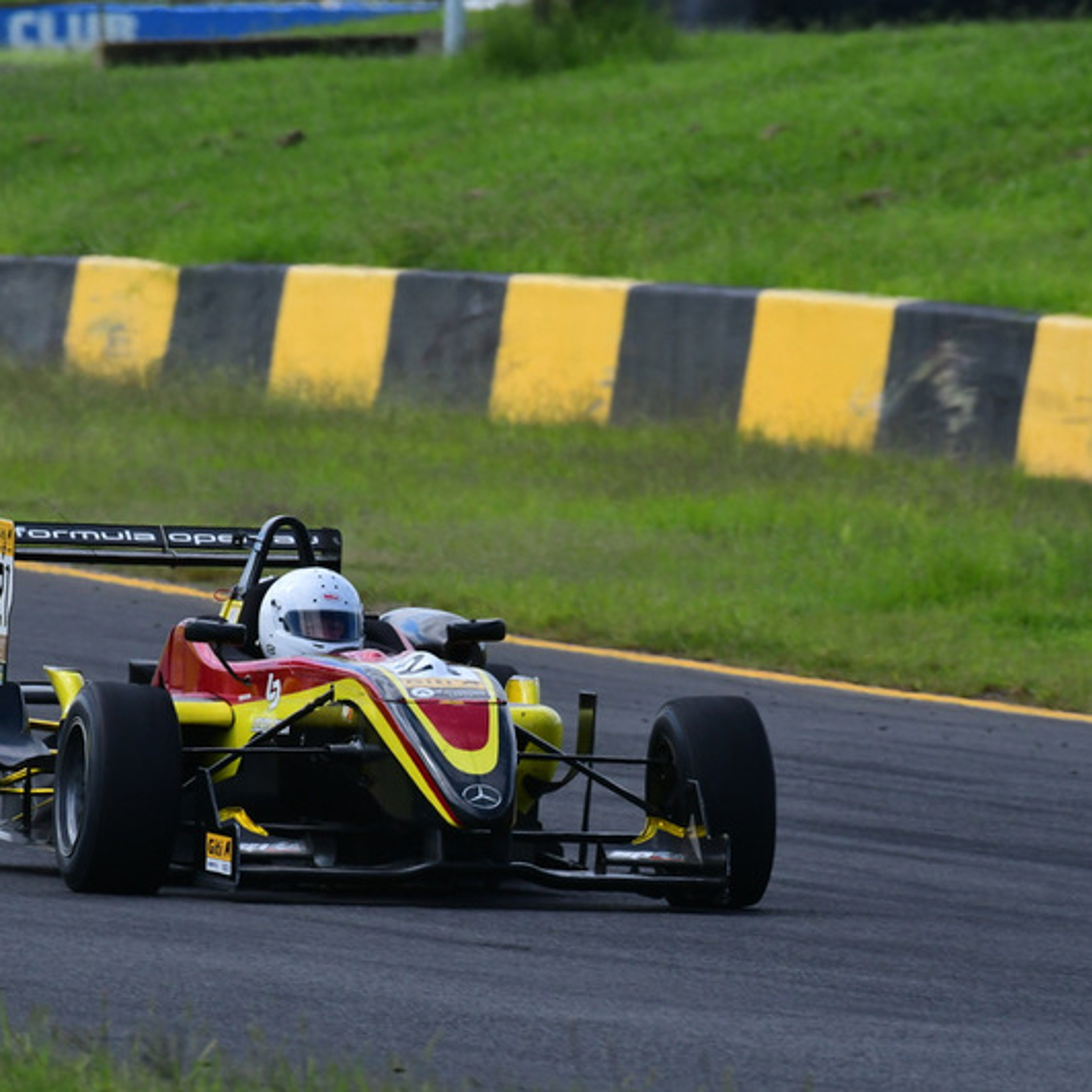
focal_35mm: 959
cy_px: 546
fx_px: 34227
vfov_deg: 1.8
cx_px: 507
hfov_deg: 1.8
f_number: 13
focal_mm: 500
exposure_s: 1/640
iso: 800
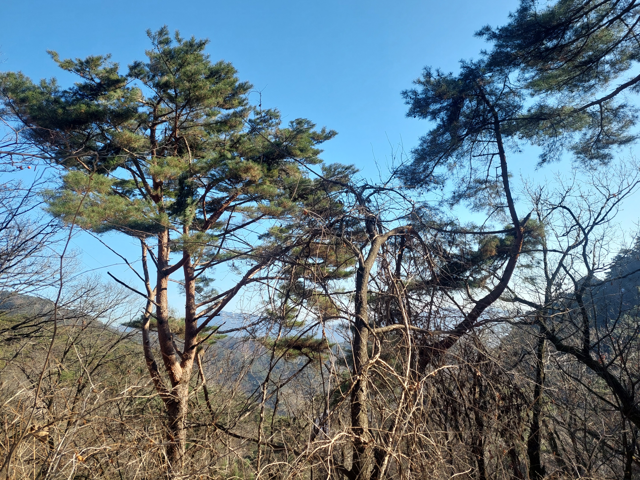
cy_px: 231
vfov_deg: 53.1
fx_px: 481
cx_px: 329
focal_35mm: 26
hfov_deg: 67.3
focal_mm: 5.23
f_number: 1.8
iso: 40
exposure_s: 1/810
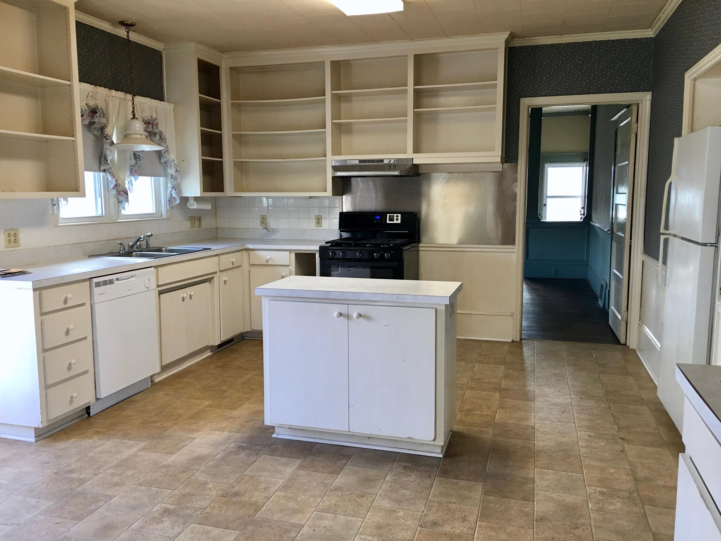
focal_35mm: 29
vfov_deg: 48.2
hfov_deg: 61.7
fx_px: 604
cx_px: 360
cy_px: 270
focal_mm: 4.15
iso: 40
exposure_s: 1/30
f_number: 2.2
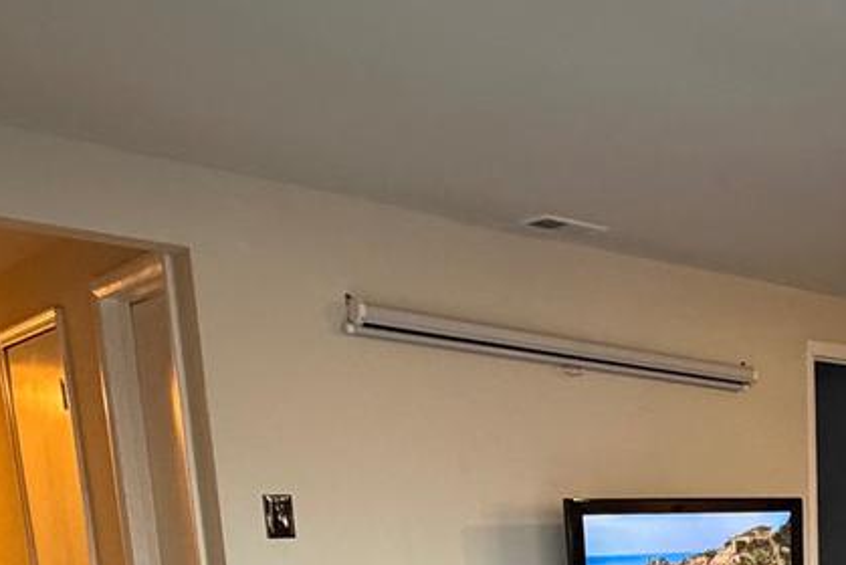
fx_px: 1176
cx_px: 896
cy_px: 783
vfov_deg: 23.2
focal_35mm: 50
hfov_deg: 34.9
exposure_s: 1/60
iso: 500
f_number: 2.2
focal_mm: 2.22
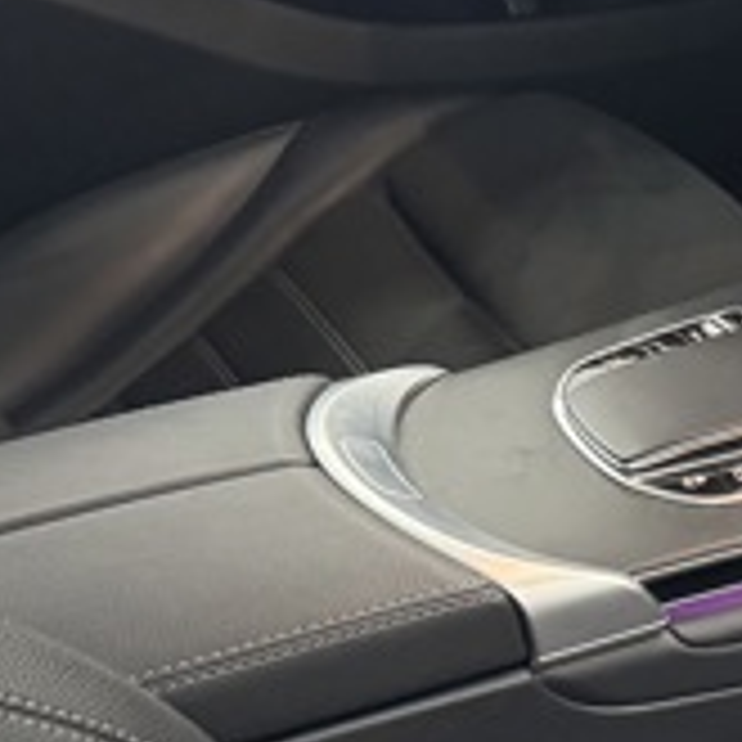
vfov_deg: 16.9
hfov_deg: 14.2
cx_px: 1471
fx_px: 2498
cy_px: 387
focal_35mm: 103
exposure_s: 1/33
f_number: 1.78
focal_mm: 6.76
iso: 640
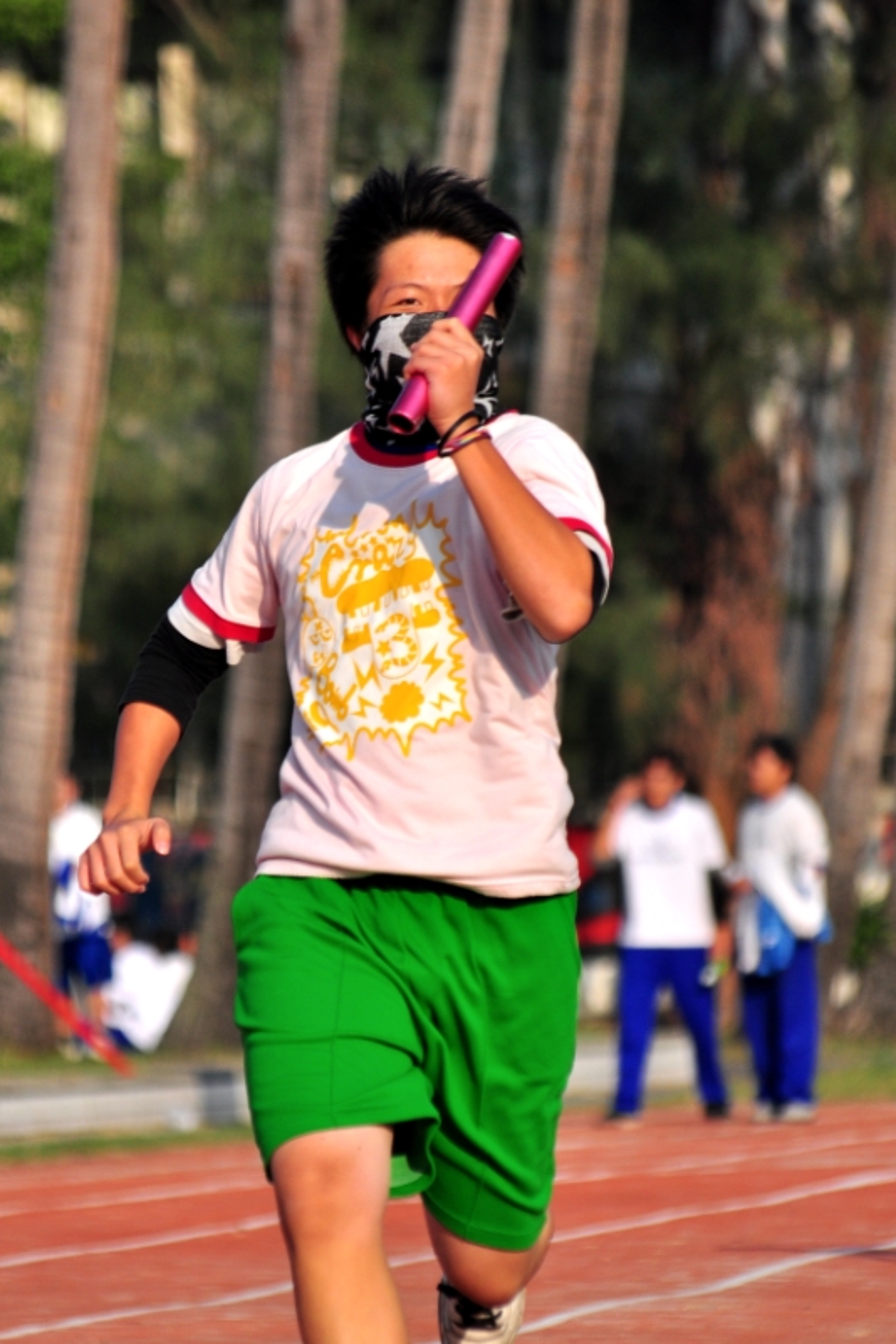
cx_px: 364
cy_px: 782
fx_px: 13948
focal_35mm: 374
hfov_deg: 3.7
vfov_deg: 5.5
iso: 200
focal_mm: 195
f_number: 4.8
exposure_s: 1/2000
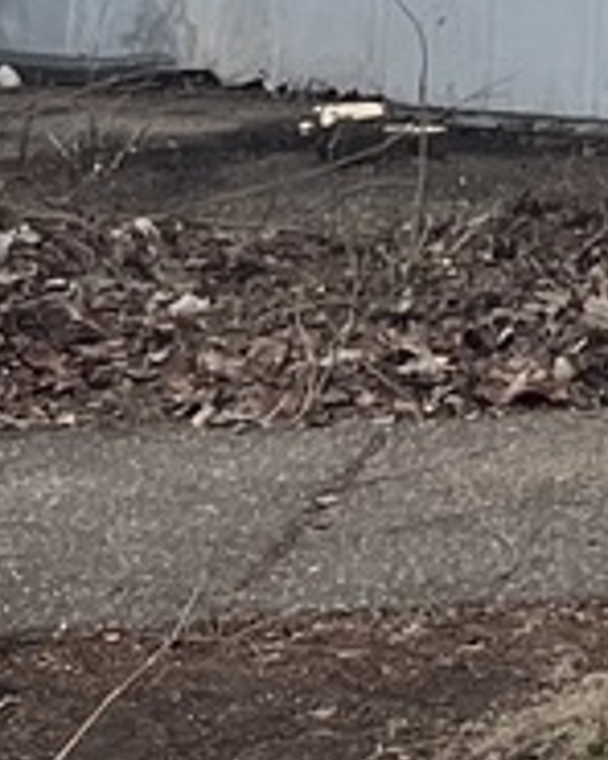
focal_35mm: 198
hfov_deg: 6.8
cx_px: 2009
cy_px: -752
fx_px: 4454
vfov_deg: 9.2
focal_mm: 5.7
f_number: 1.5
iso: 50
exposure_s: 1/1089
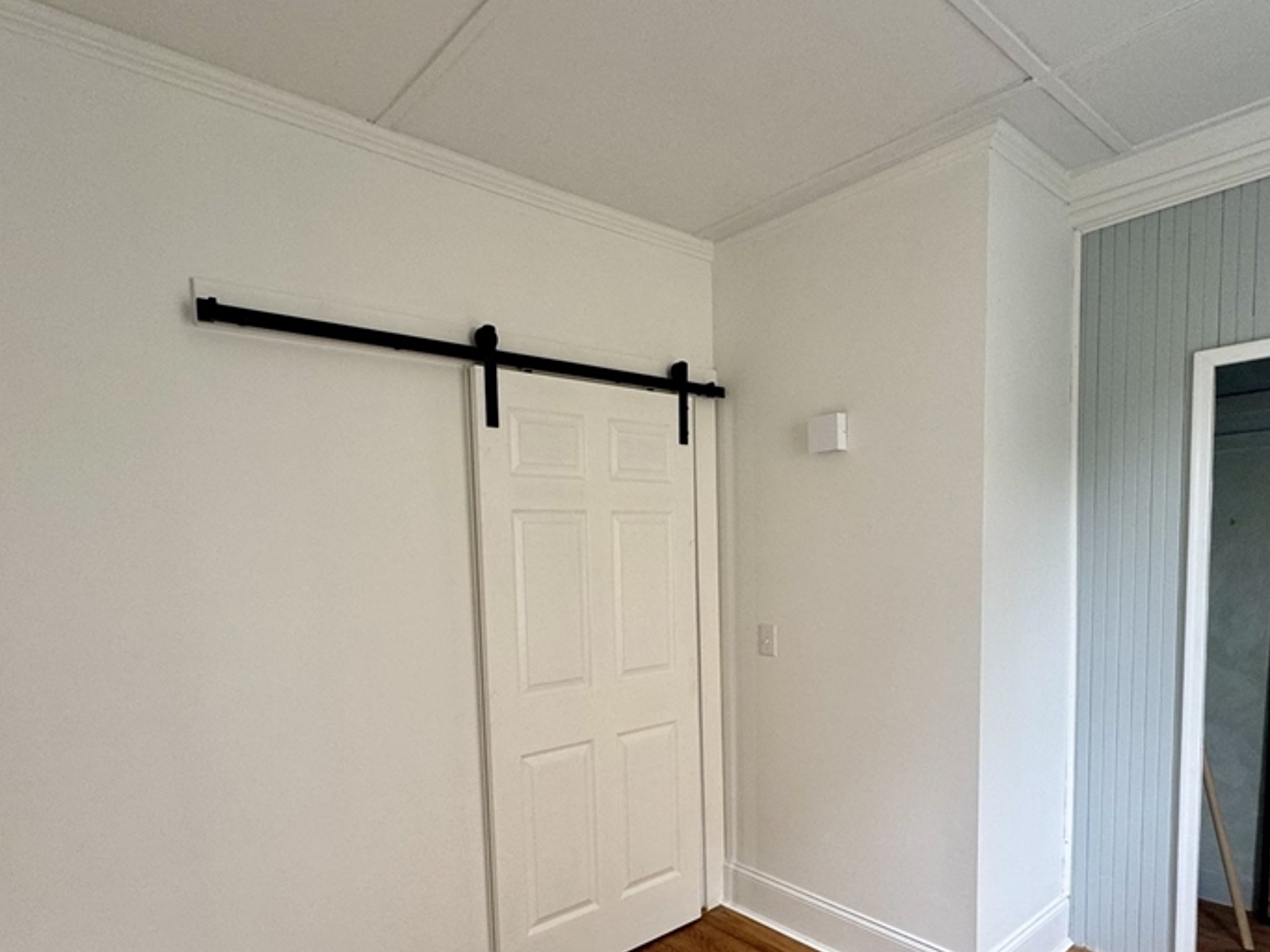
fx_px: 770
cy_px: 625
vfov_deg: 62.1
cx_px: 625
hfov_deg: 79.0
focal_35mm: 21
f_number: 2.2
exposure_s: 1/99
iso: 125
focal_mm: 2.22
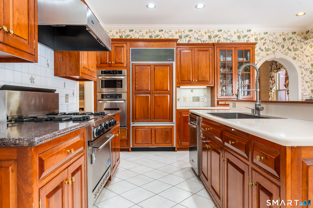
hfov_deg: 73.8
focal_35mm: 24
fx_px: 209
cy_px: 104
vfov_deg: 53.1
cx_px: 156
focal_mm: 24
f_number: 8
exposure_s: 1.3
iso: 100
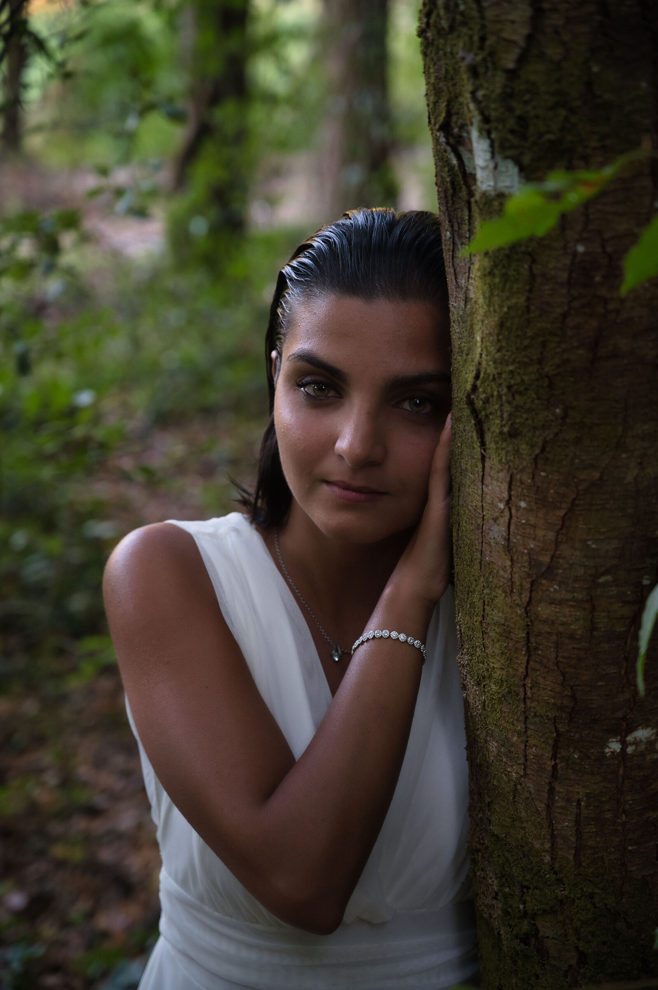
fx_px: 1922
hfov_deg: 19.4
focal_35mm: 70
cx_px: 329
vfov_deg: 28.9
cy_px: 495
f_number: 4
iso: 1000
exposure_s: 1/125
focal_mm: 70
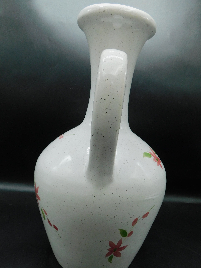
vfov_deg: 65.1
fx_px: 209
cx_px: 111
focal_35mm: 27
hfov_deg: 51.3
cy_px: 151
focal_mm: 4
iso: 125
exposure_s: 1/160
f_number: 3
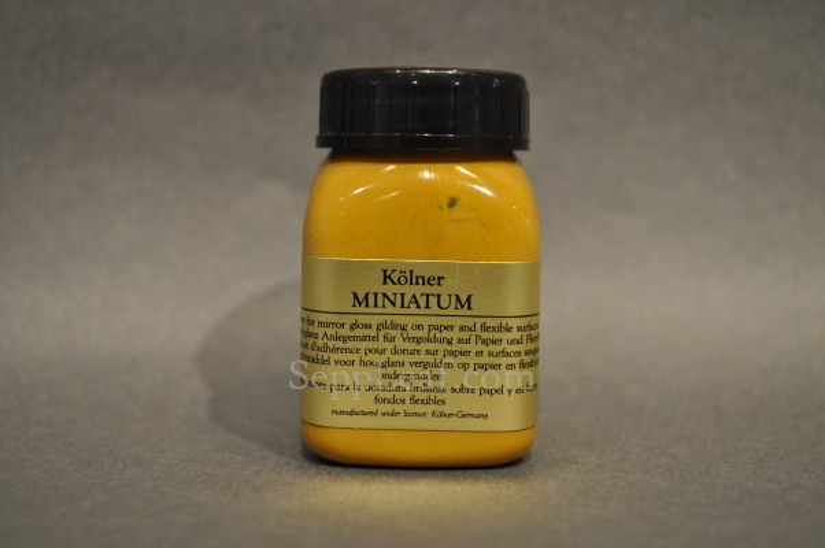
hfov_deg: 41.2
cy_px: 274
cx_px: 412
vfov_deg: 28.0
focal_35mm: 48
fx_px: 1099
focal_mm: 32
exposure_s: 1/60
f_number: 5.6
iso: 400
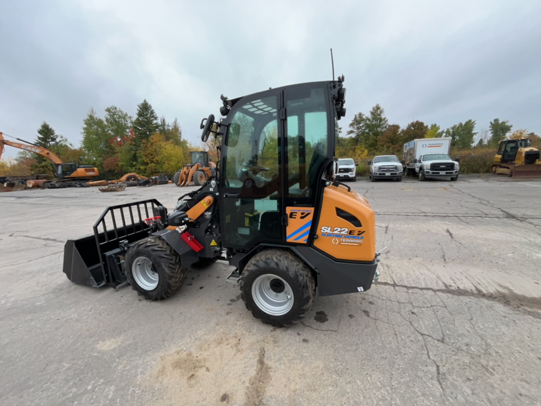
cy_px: 203
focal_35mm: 14
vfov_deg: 85.7
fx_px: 219
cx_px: 270
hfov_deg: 102.1
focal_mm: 1.54
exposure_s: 1/112
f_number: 2.4
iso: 125
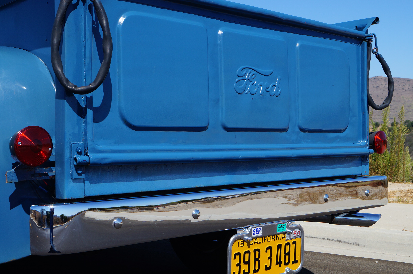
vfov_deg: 25.7
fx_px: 601
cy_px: 137
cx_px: 206
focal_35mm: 52
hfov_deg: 37.9
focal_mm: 35
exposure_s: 1/125
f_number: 13
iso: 100
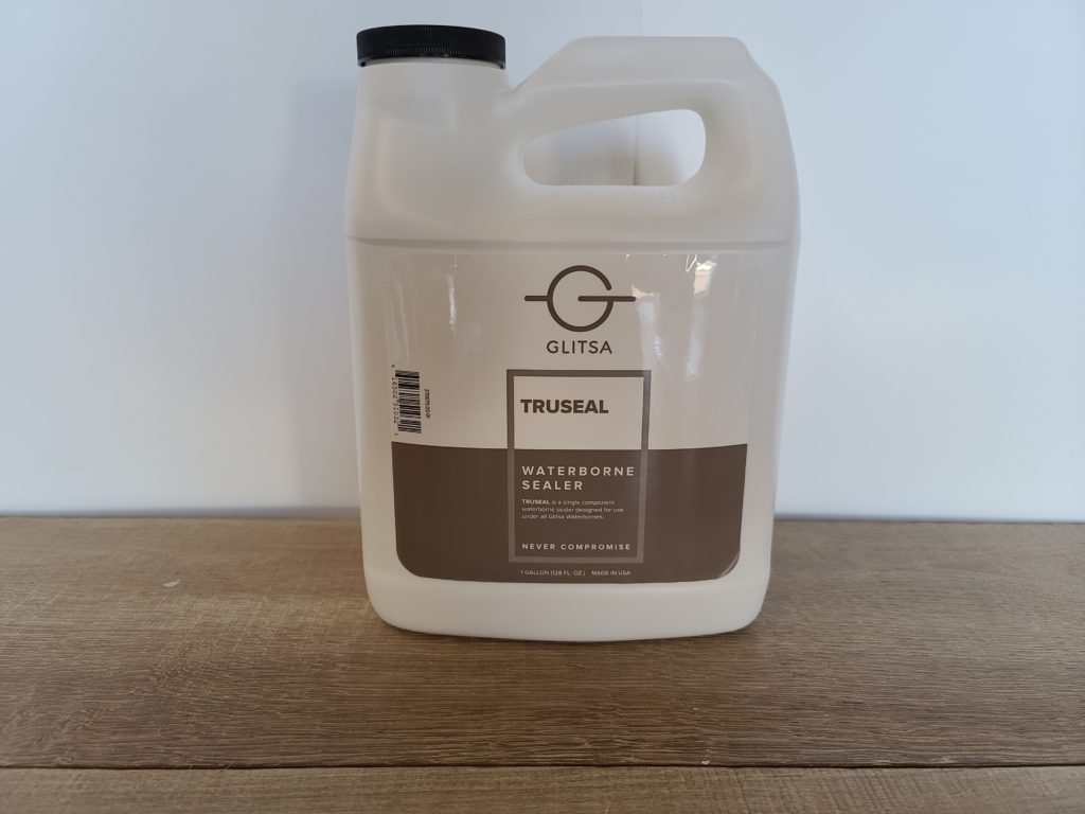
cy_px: 407
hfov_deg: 69.4
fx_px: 784
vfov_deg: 54.9
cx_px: 542
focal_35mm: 25
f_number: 1.8
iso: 64
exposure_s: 1/60
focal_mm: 7
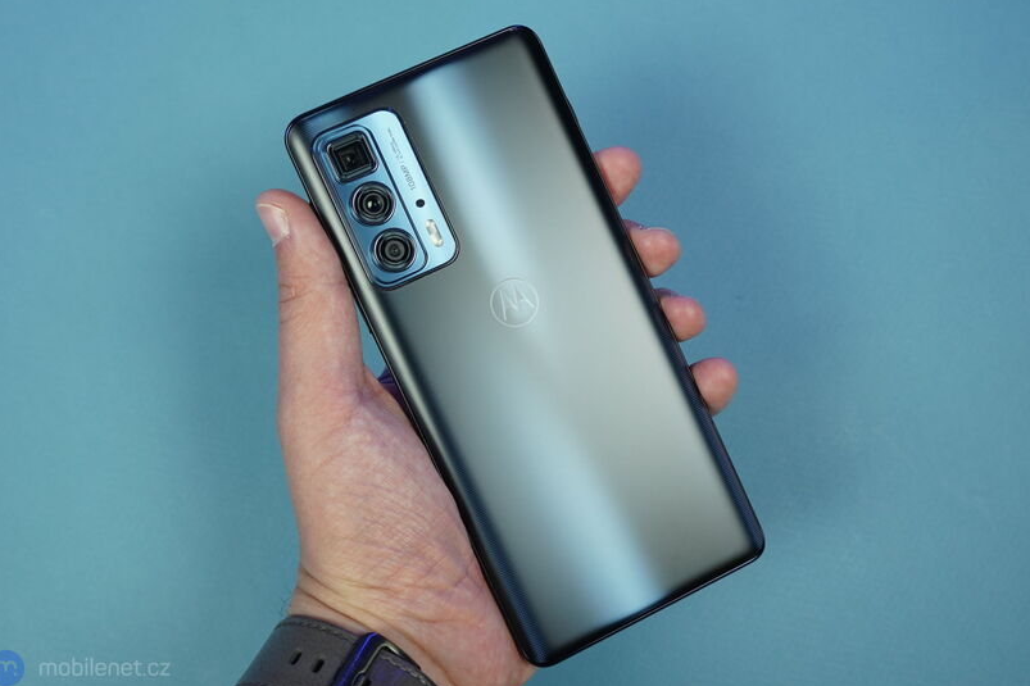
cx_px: 505
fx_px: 915
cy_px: 347
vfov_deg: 41.1
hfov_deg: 58.7
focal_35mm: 32
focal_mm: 31
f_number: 5.6
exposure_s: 1/160
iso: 1600
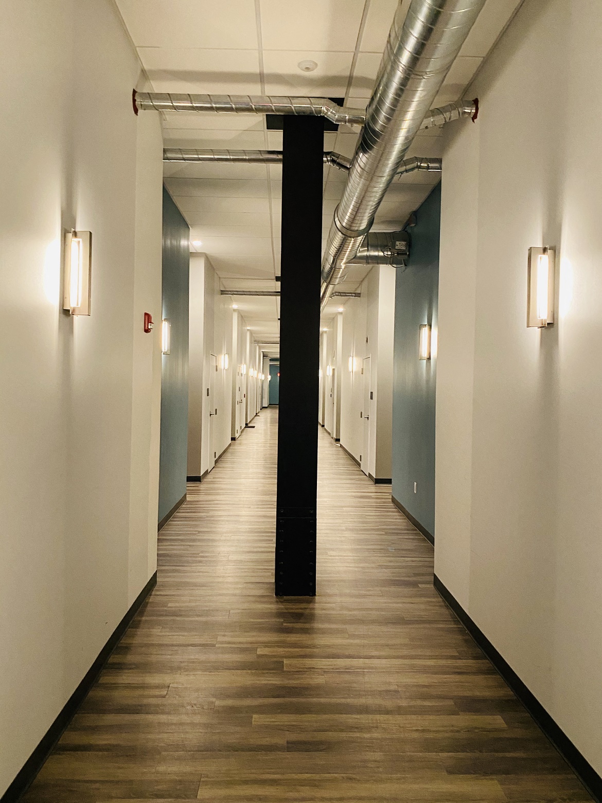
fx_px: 603
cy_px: 402
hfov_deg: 53.1
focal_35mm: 26
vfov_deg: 67.3
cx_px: 301
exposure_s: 1/30
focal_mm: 4.25
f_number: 1.8
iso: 500
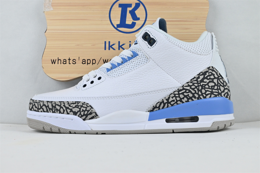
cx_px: 130
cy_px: 86
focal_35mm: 50
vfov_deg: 27.3
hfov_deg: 40.0
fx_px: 357
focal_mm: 33
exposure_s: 1/160
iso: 1000
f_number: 10
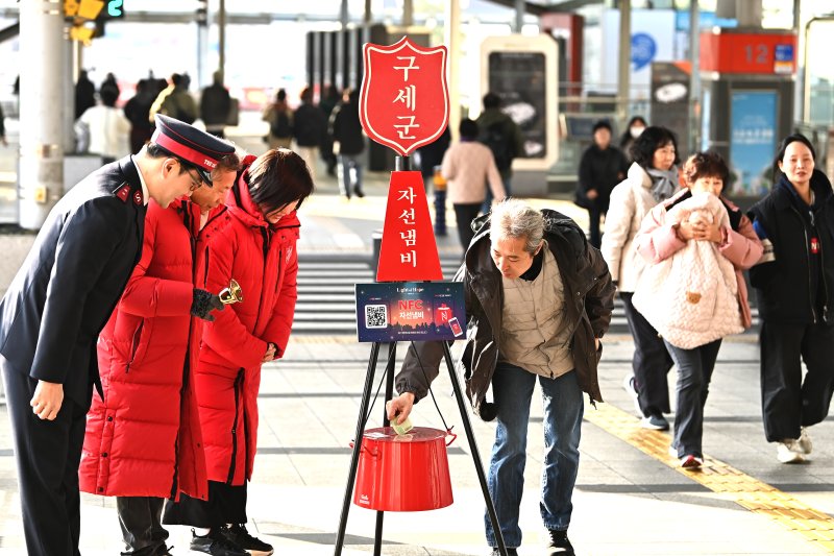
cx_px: 417
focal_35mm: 110
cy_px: 278
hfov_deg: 18.6
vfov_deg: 12.4
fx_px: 2548
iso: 1250
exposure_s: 1/1000
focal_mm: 110
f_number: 4
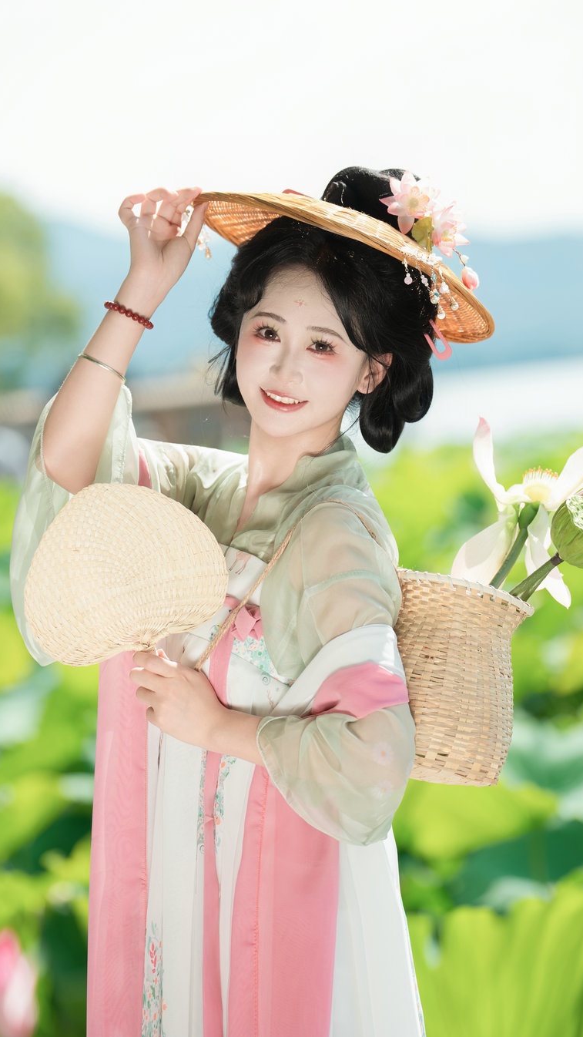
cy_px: 519
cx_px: 282
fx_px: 3985
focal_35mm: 145
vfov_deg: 14.8
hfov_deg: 8.4
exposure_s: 1/400
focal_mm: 138
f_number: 3.5
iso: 100
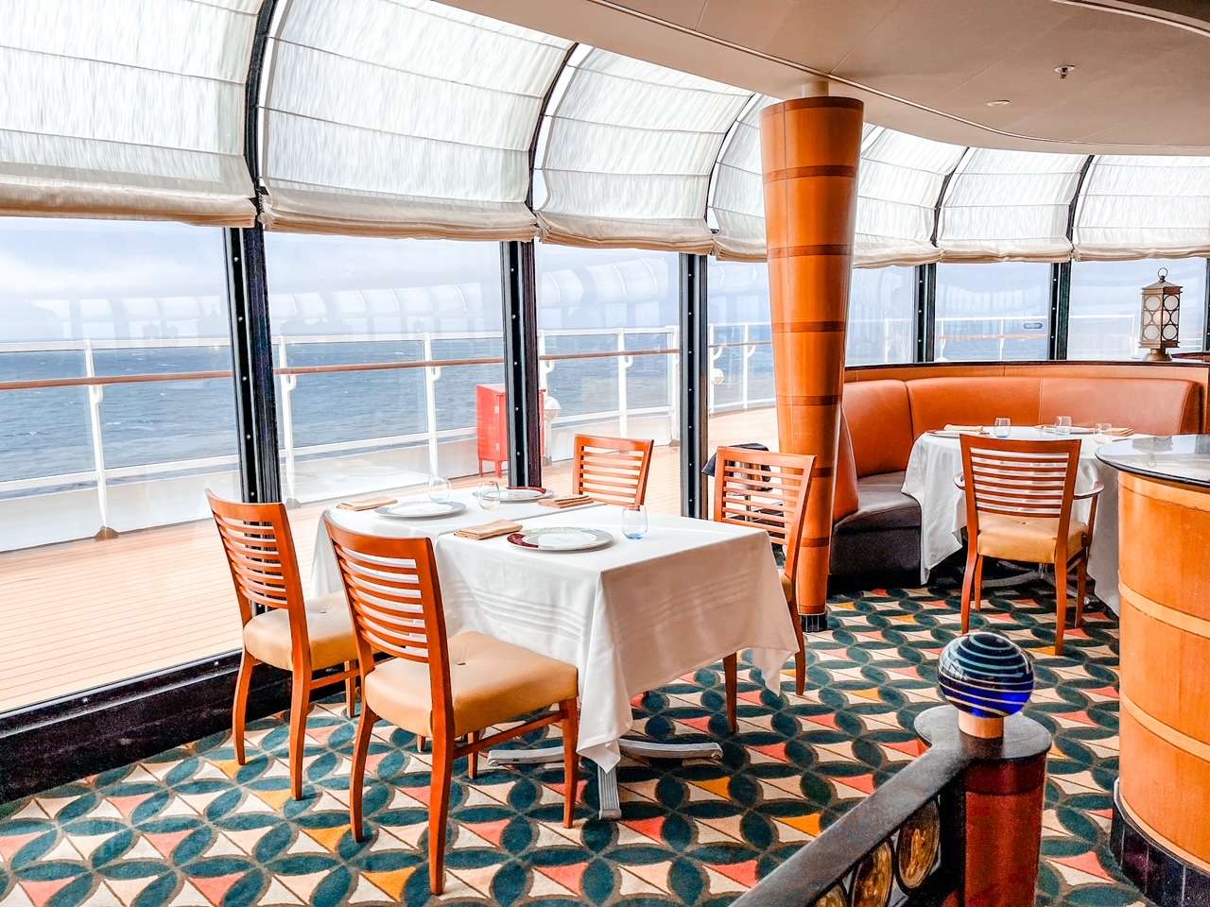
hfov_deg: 67.3
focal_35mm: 26
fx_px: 909
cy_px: 454
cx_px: 605
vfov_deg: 53.1
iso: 50
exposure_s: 1/800
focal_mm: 5.1
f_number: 1.6
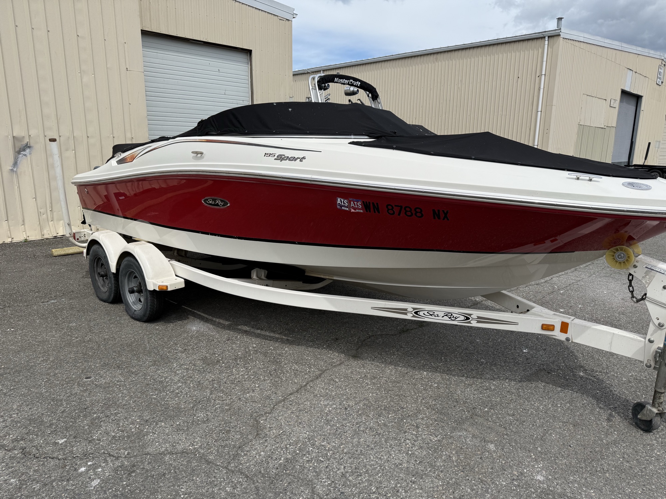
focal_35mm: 24
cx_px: 333
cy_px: 250
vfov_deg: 56.8
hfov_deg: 71.6
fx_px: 462
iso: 80
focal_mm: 6.76
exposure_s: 1/5319
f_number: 1.78
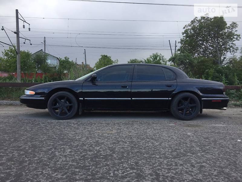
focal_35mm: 29
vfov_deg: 48.2
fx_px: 203
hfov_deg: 61.7
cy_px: 91
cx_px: 121
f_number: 2.2
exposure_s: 1/100
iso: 32
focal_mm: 4.2
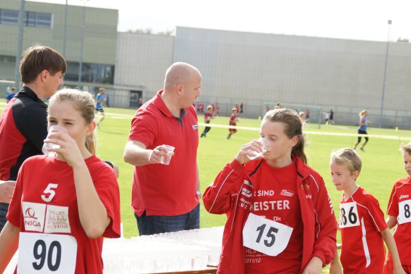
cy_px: 159
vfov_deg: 9.7
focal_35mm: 142
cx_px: 222
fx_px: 1620
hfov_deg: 14.5
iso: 200
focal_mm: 80
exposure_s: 1/320
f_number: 8
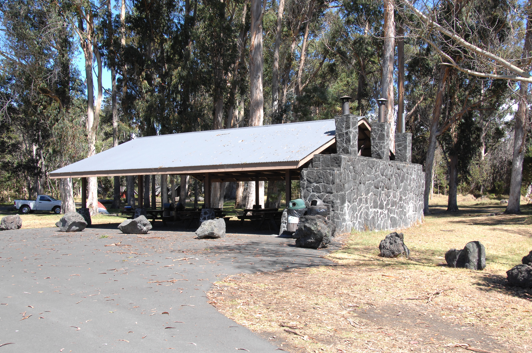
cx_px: 262
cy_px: 176
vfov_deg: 35.9
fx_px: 546
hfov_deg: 51.9
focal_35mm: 37
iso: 400
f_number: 9
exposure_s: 1/320
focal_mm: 24
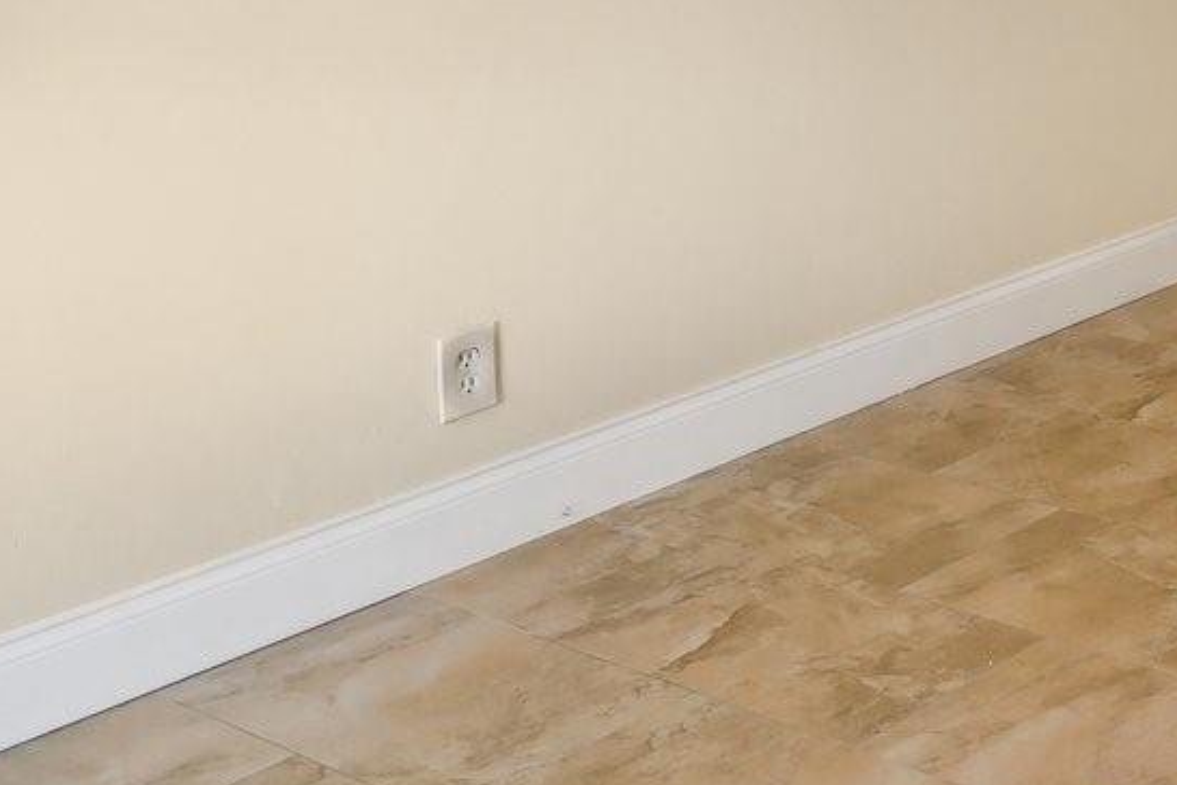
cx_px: 1873
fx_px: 1962
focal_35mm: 60
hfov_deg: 24.1
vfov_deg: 19.7
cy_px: -378
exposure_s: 1/10
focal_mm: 16
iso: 800
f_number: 8
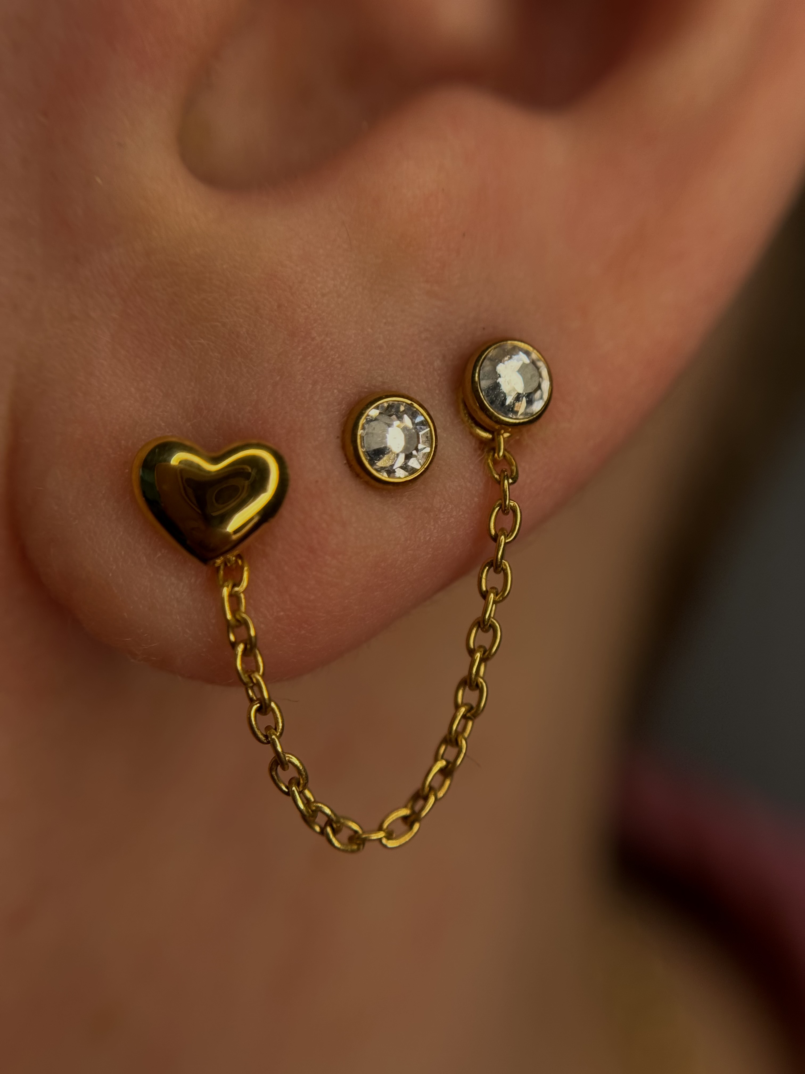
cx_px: 402
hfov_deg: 30.3
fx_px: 1488
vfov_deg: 39.7
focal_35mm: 48
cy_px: 537
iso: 50
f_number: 1.78
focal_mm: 6.76
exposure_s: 1/168
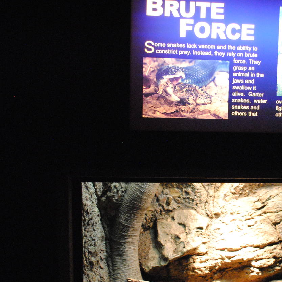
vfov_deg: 34.6
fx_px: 452
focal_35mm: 49
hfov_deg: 34.0
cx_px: 211
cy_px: 161
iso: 1400
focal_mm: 20
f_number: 3.8
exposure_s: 1/30
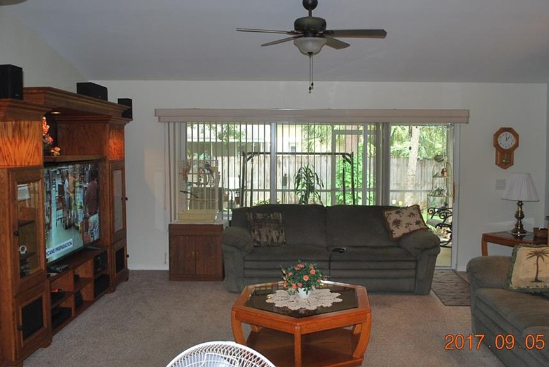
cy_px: 157
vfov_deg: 41.1
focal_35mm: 32
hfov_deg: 58.7
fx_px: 488
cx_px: 281
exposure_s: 1/60
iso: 200
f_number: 3.5
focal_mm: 18
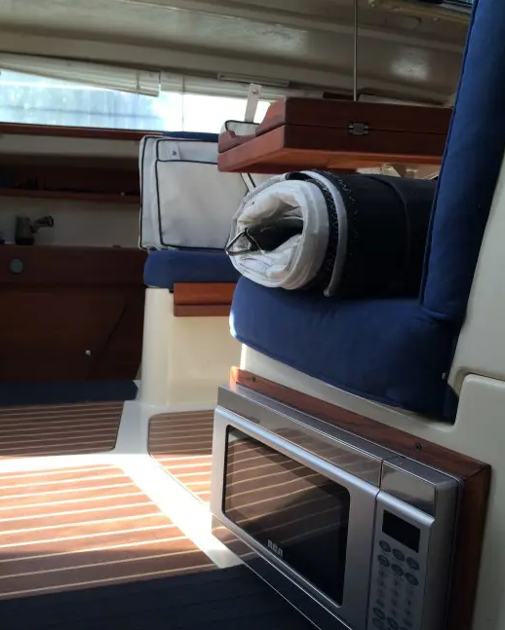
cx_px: 236
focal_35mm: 35
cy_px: 346
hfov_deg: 42.2
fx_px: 654
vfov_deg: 51.4
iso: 40
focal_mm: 4.15
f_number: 2.2
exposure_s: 1/120
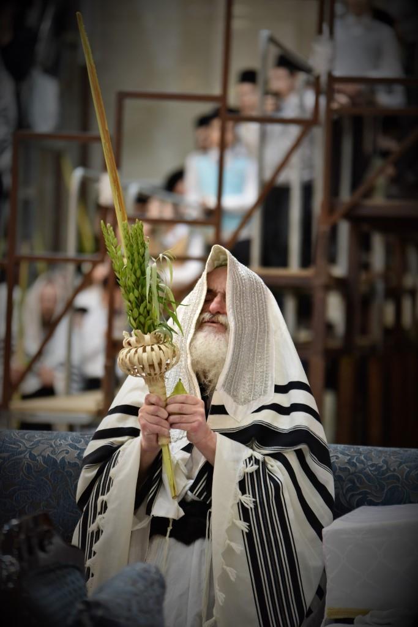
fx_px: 2786
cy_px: 314
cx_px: 209
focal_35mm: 160
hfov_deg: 8.6
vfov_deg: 12.8
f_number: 2.8
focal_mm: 160
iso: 2000
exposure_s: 1/500
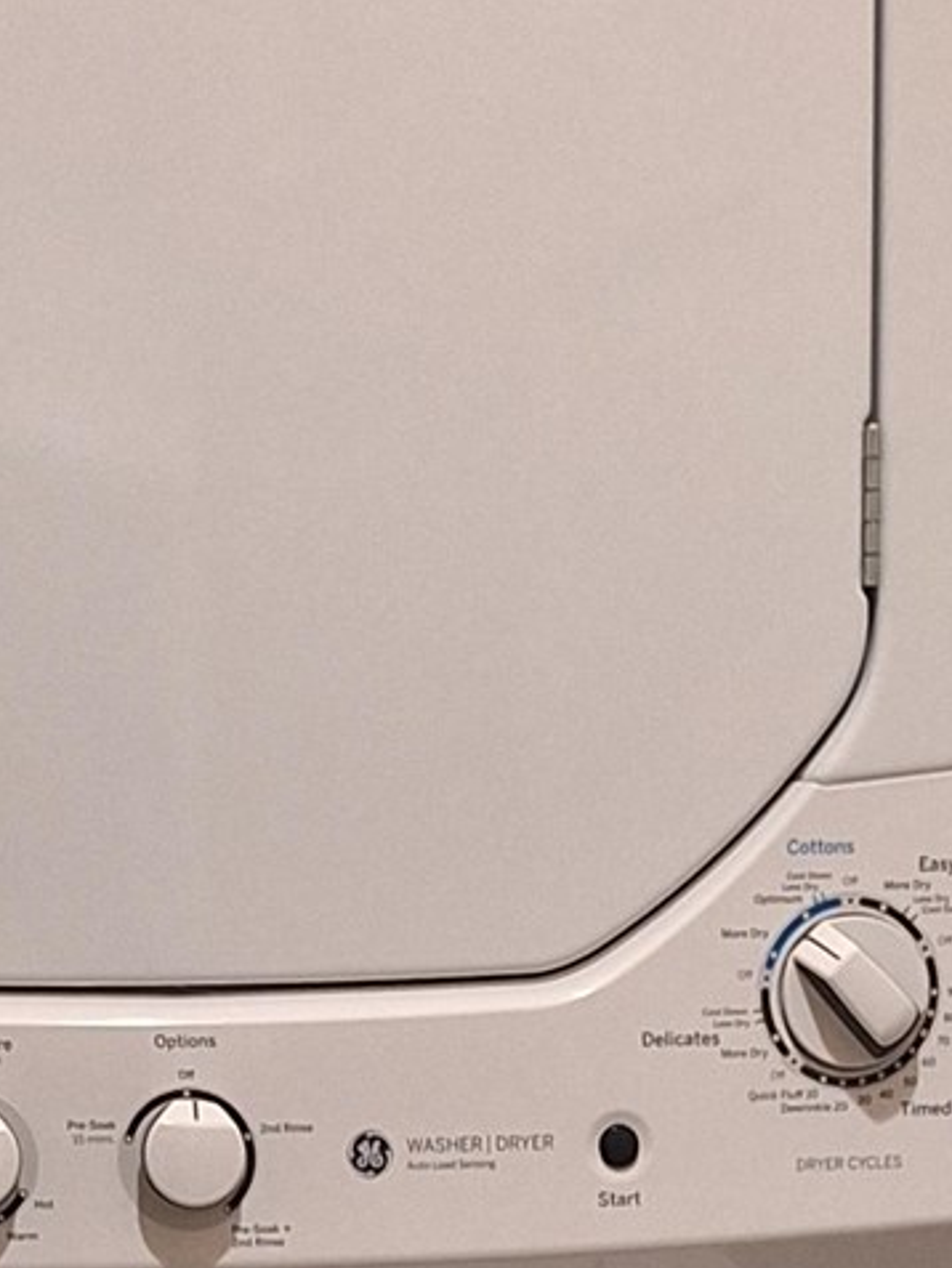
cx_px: 340
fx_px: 4068
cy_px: 1906
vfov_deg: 16.2
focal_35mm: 111
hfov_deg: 13.3
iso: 125
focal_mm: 5.54
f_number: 1.8
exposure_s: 1/40
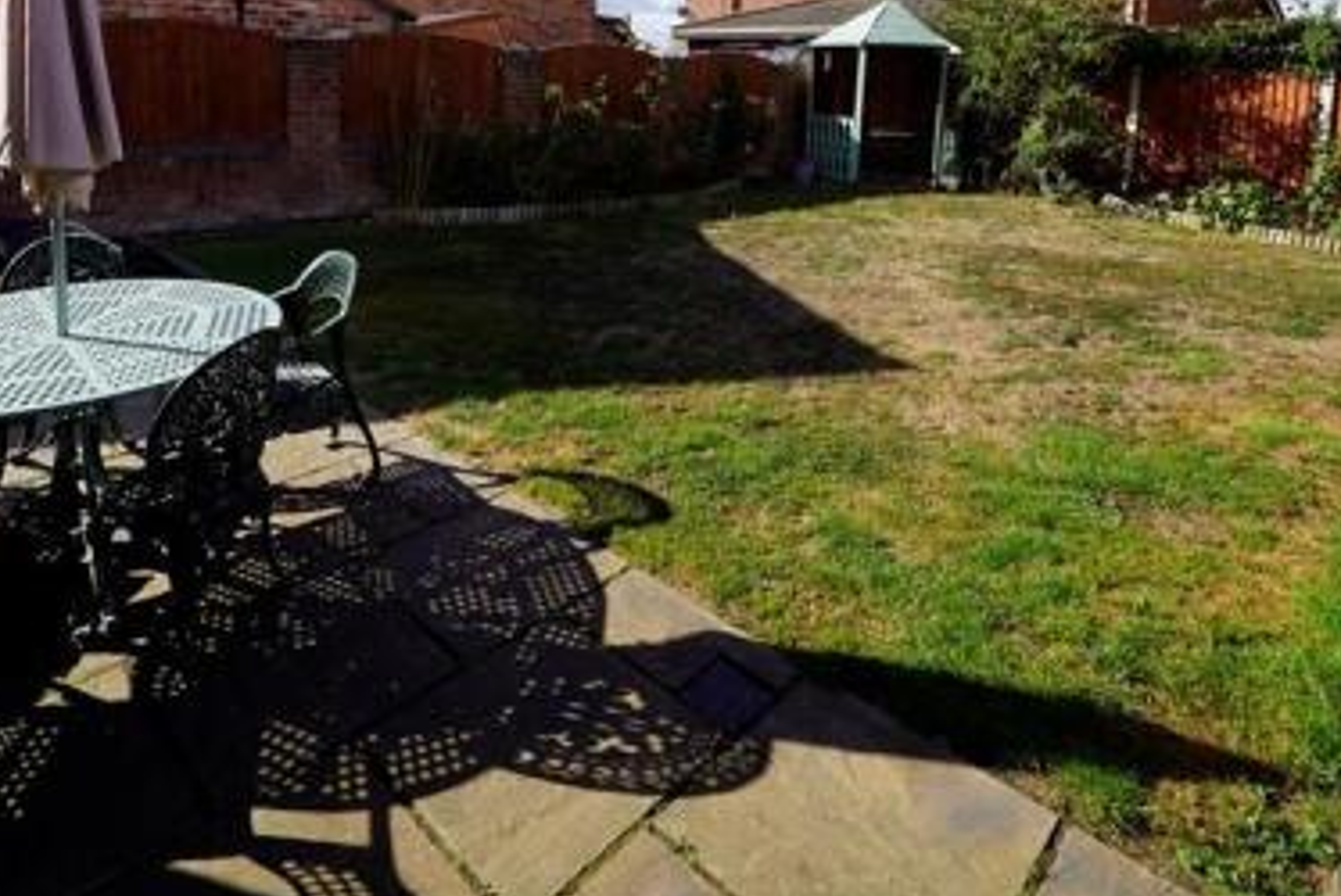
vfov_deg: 54.2
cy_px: 142
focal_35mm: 21
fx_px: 783
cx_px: 629
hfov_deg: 81.1
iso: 100
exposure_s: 1/125
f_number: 9
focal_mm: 12
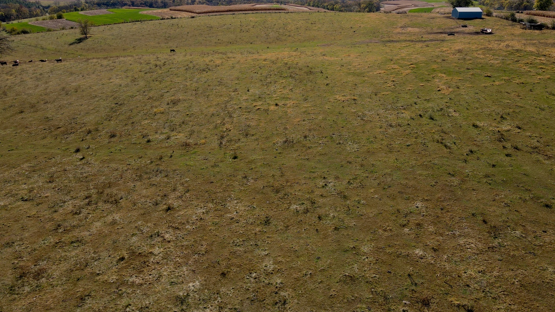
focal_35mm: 27
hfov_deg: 69.9
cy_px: 108
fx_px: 397
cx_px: 285
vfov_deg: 42.4
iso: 100
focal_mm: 4.5
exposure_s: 1/640
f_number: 2.8
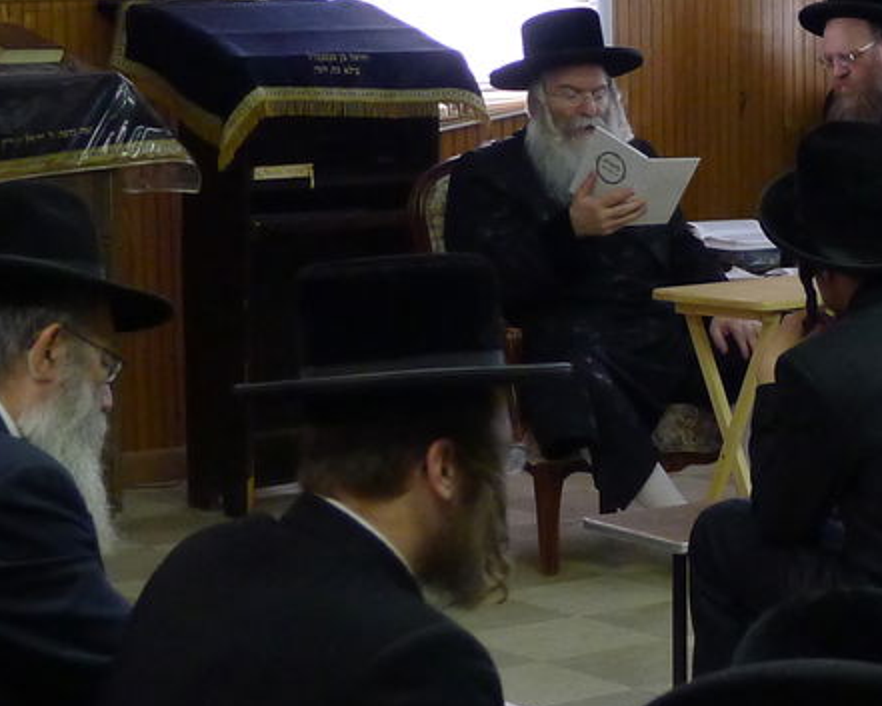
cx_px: 914
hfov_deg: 13.5
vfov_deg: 11.0
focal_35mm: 140
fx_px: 3655
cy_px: 322
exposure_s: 1/50
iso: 400
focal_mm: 10
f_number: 2.6
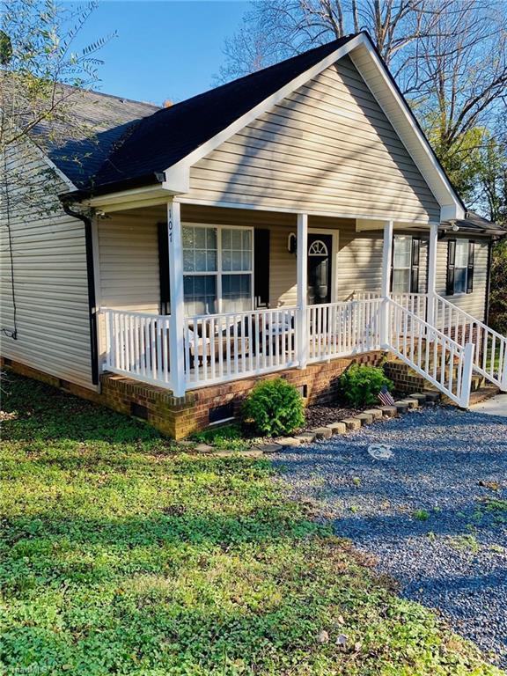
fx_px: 508
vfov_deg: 67.3
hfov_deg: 53.1
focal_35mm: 26
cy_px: 338
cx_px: 254
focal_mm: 4.25
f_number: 1.8
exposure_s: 1/669
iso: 32
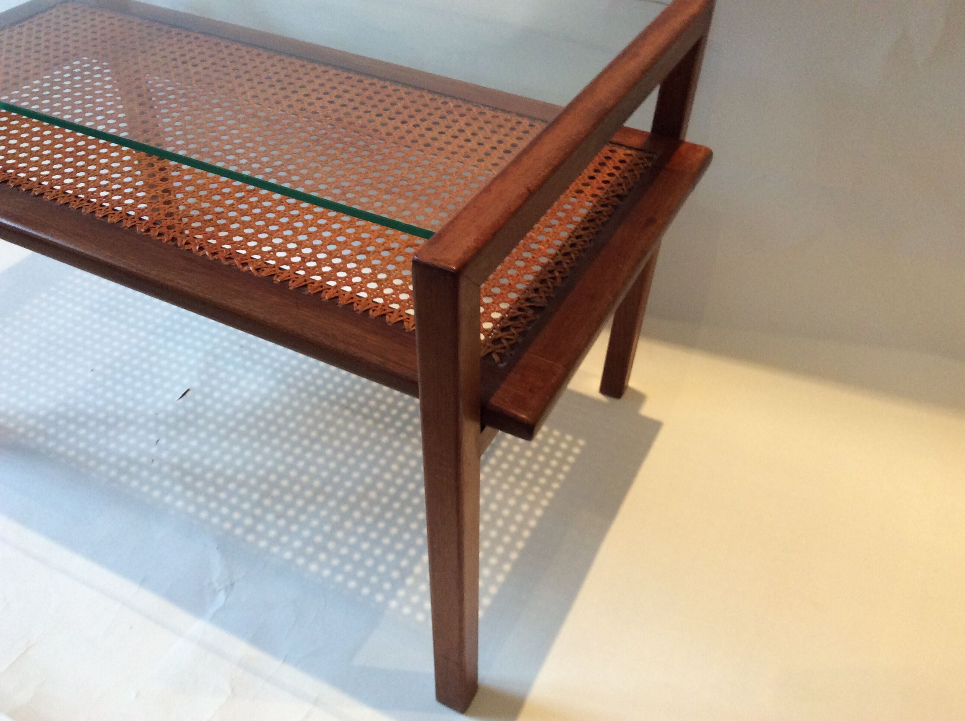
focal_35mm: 32
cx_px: 482
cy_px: 360
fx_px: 891
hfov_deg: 56.9
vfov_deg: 44.1
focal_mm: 3.3
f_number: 2.4
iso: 125
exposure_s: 1/25
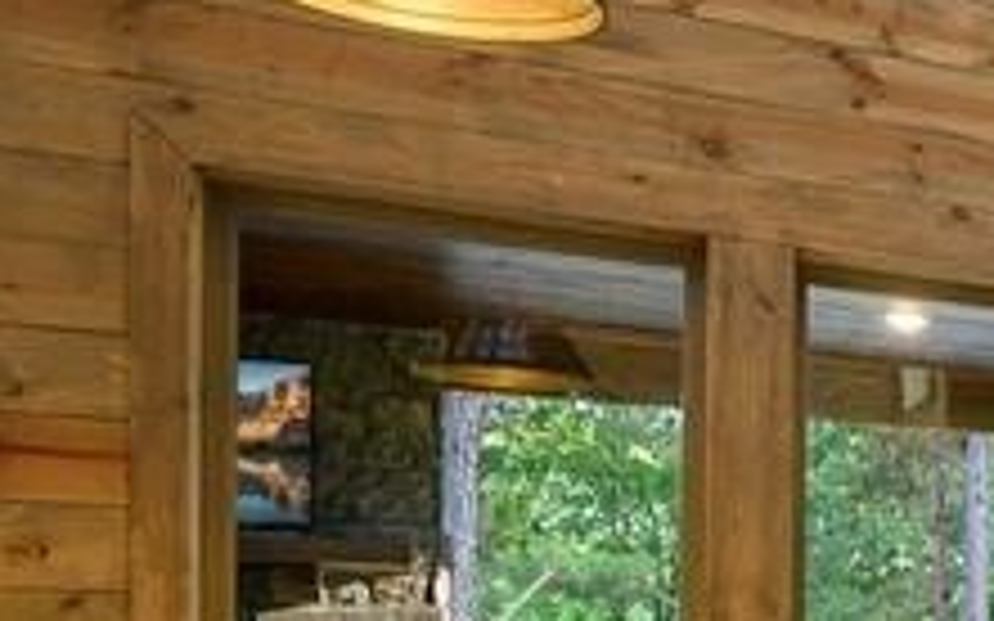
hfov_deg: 19.6
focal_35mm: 66
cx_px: 1927
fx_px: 1787
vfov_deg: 18.7
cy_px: 734
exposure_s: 1/80
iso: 800
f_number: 4
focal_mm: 14
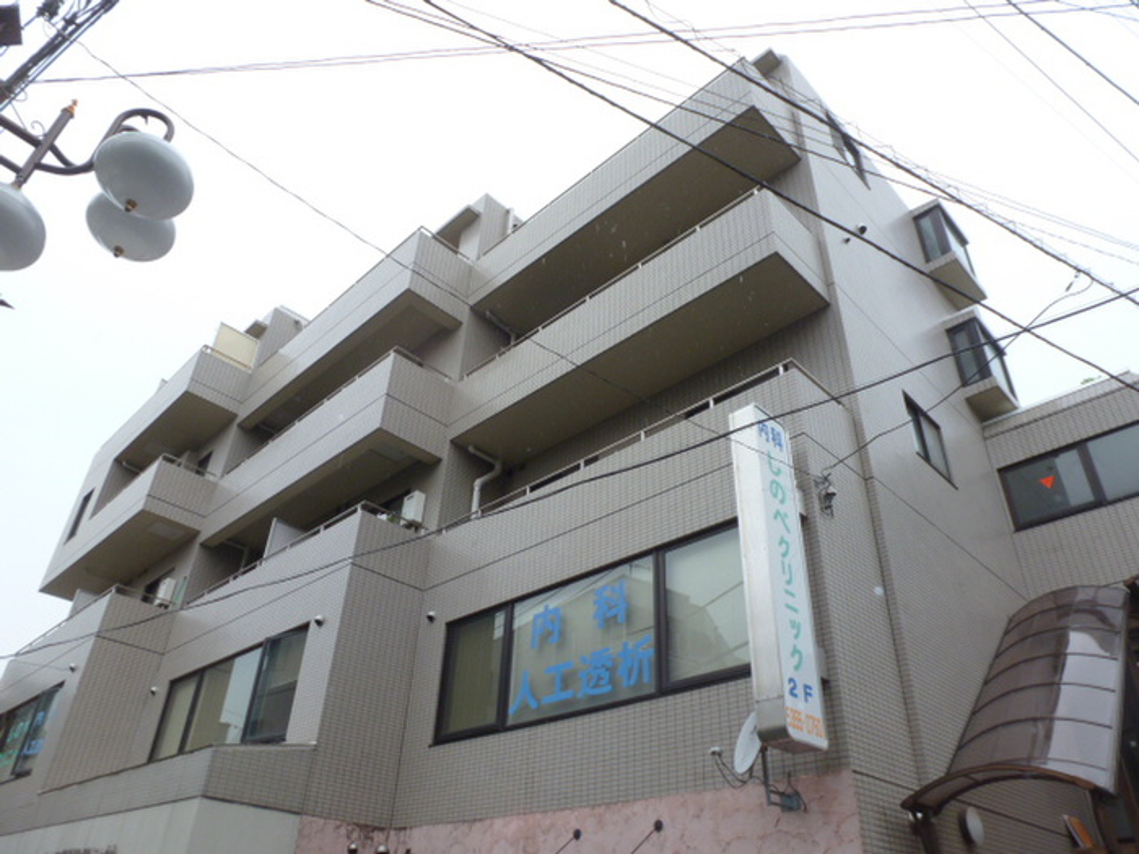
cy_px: 427
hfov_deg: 71.6
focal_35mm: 24
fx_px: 790
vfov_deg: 56.8
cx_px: 570
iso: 100
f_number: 4
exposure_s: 1/200
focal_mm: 4.3
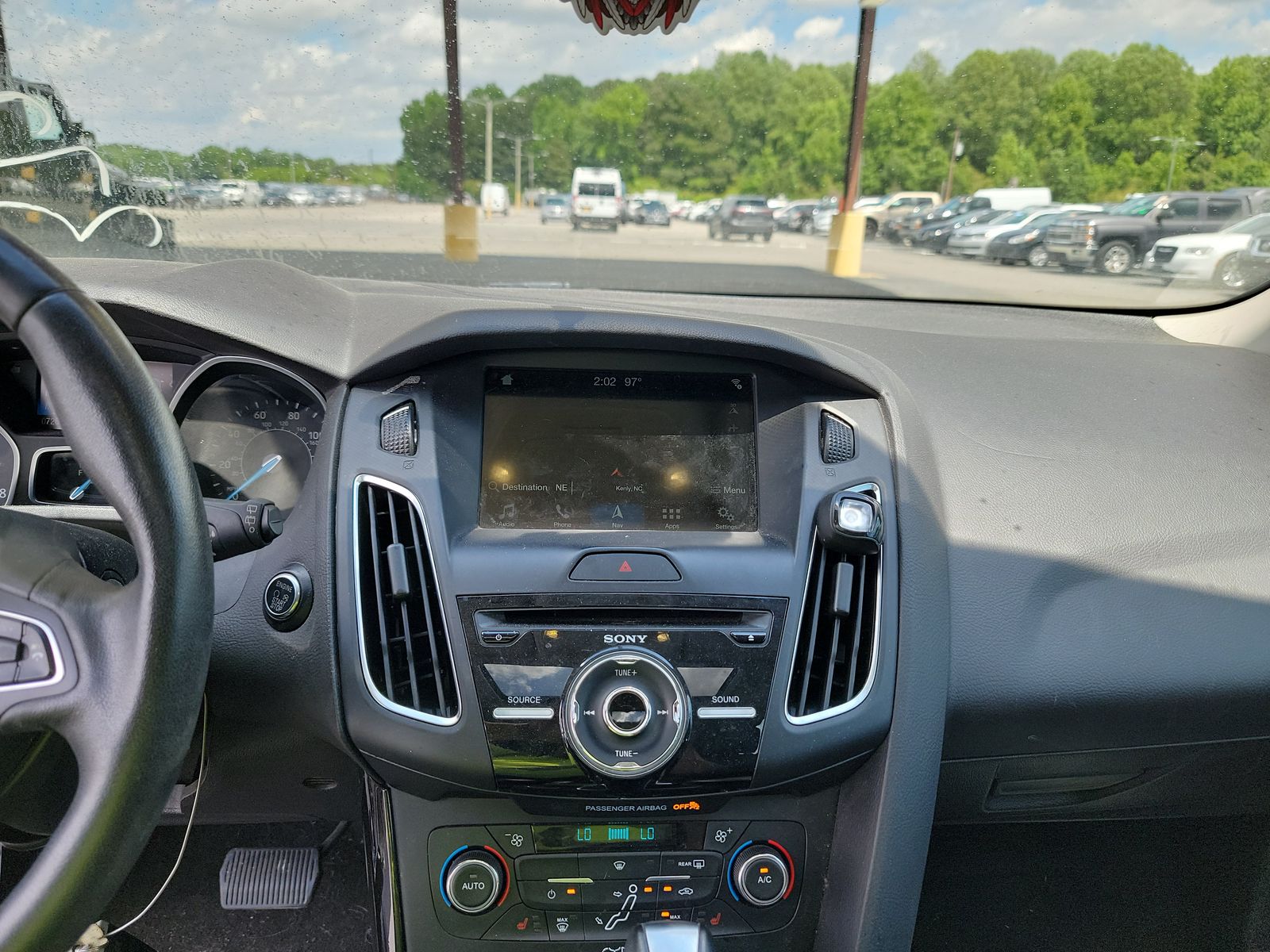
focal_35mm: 24
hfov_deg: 71.6
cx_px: 635
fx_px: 881
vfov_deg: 56.8
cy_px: 476
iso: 50
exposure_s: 1/137
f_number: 1.8
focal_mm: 6.7
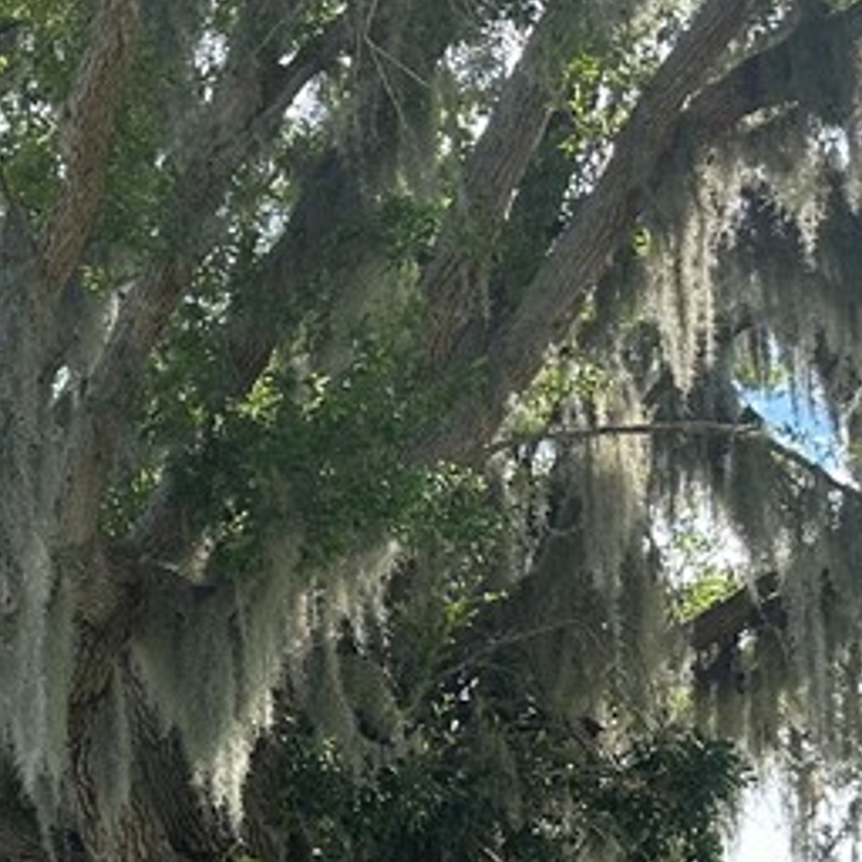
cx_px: -579
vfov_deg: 19.3
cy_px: 1017
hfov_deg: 17.4
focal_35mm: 85
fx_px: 2395
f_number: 1.78
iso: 80
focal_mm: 6.86
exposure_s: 1/1183
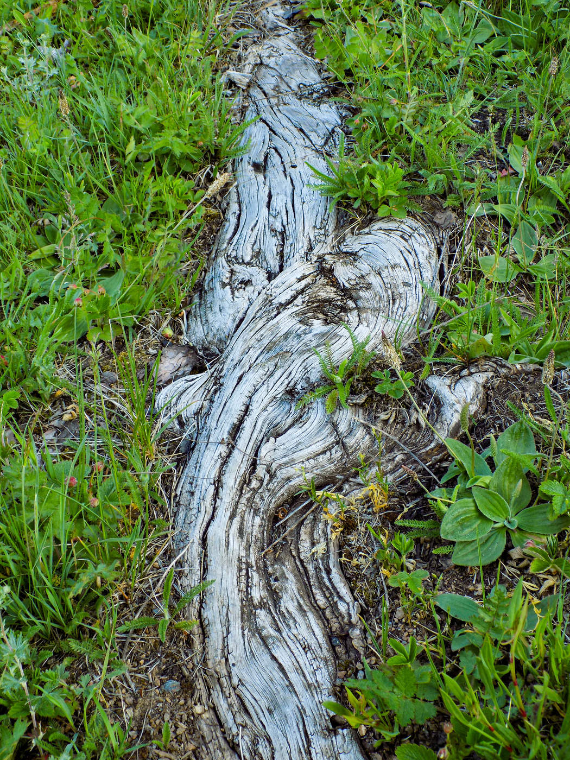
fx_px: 1010
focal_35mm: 46
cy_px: 380
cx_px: 285
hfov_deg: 31.5
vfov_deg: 41.2
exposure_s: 1/80
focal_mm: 8.1
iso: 80
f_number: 3.7
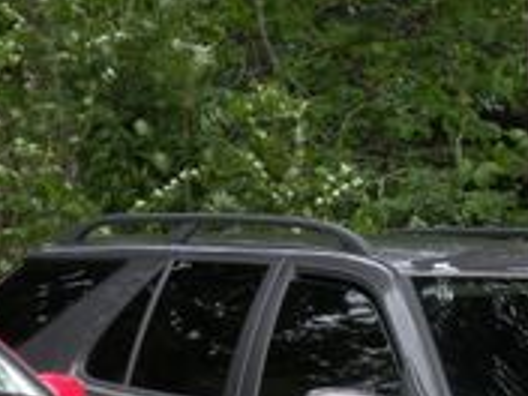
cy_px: 234
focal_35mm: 756
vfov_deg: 2.0
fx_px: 11531
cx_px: 459
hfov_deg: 2.6
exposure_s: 1/133
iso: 64
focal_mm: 36.9
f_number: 4.5
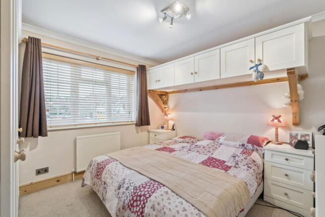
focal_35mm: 16
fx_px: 144
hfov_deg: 96.7
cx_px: 162
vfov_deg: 73.8
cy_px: 108
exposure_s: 1/15
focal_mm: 16
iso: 400
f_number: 5.6
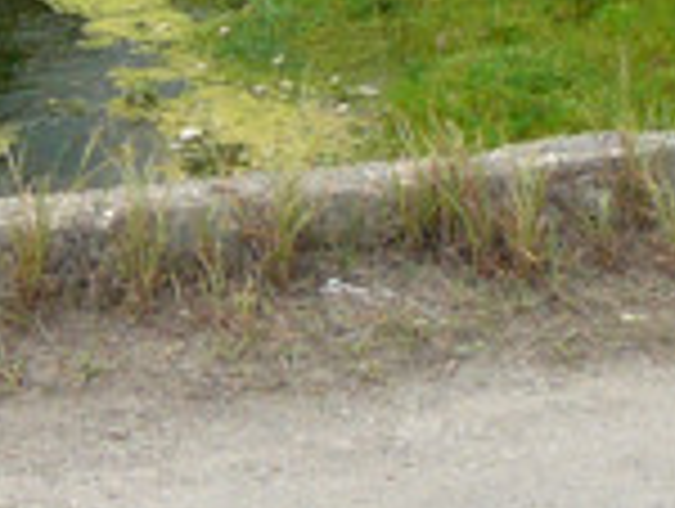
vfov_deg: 9.3
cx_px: 171
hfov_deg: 13.2
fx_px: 2910
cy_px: -512
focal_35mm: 149
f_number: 2.8
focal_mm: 5.2
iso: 100
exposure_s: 1/60
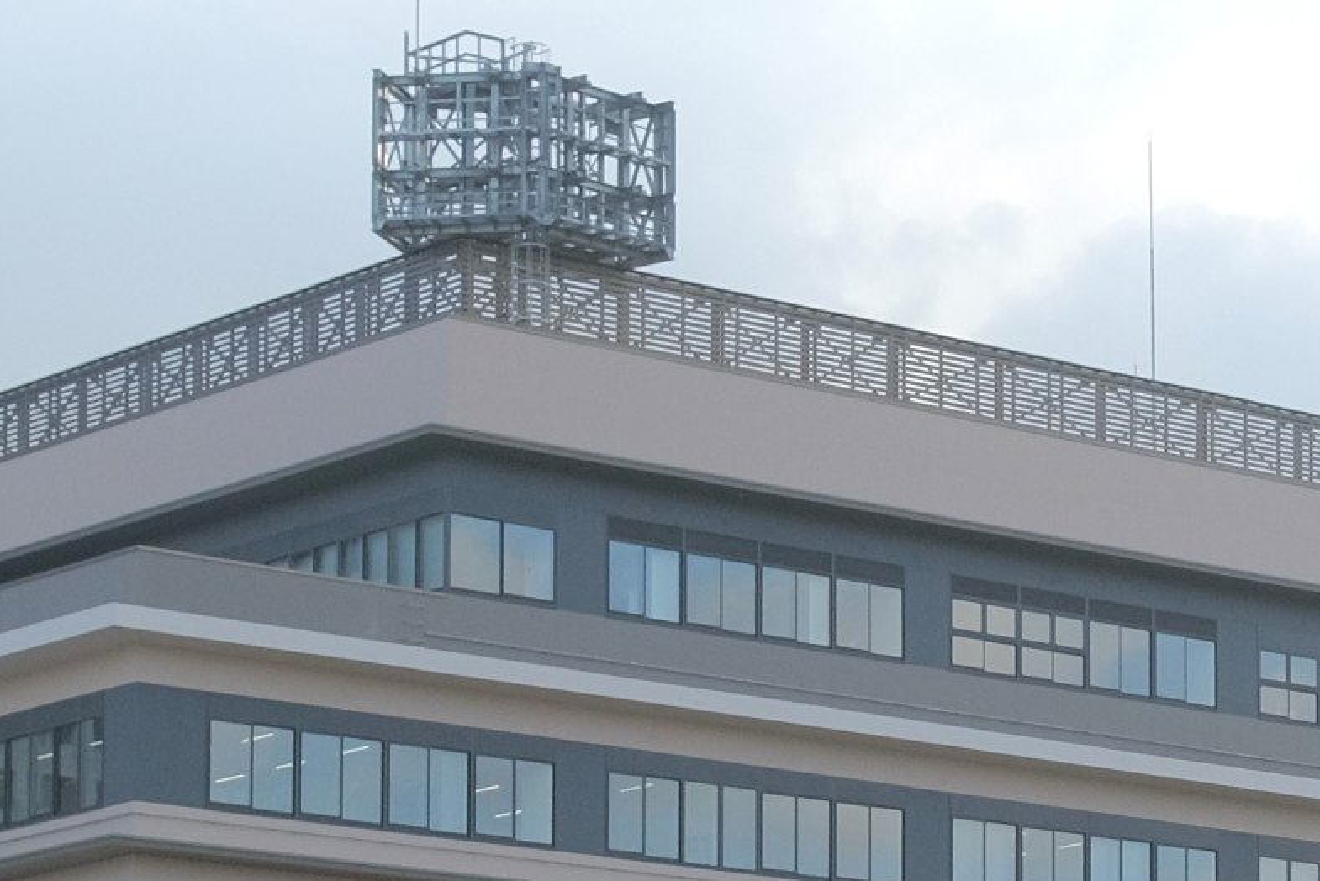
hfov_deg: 13.9
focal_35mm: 143
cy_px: 1211
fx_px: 5245
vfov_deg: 9.4
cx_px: 1572
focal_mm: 24
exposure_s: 1/900
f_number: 5.6
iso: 800
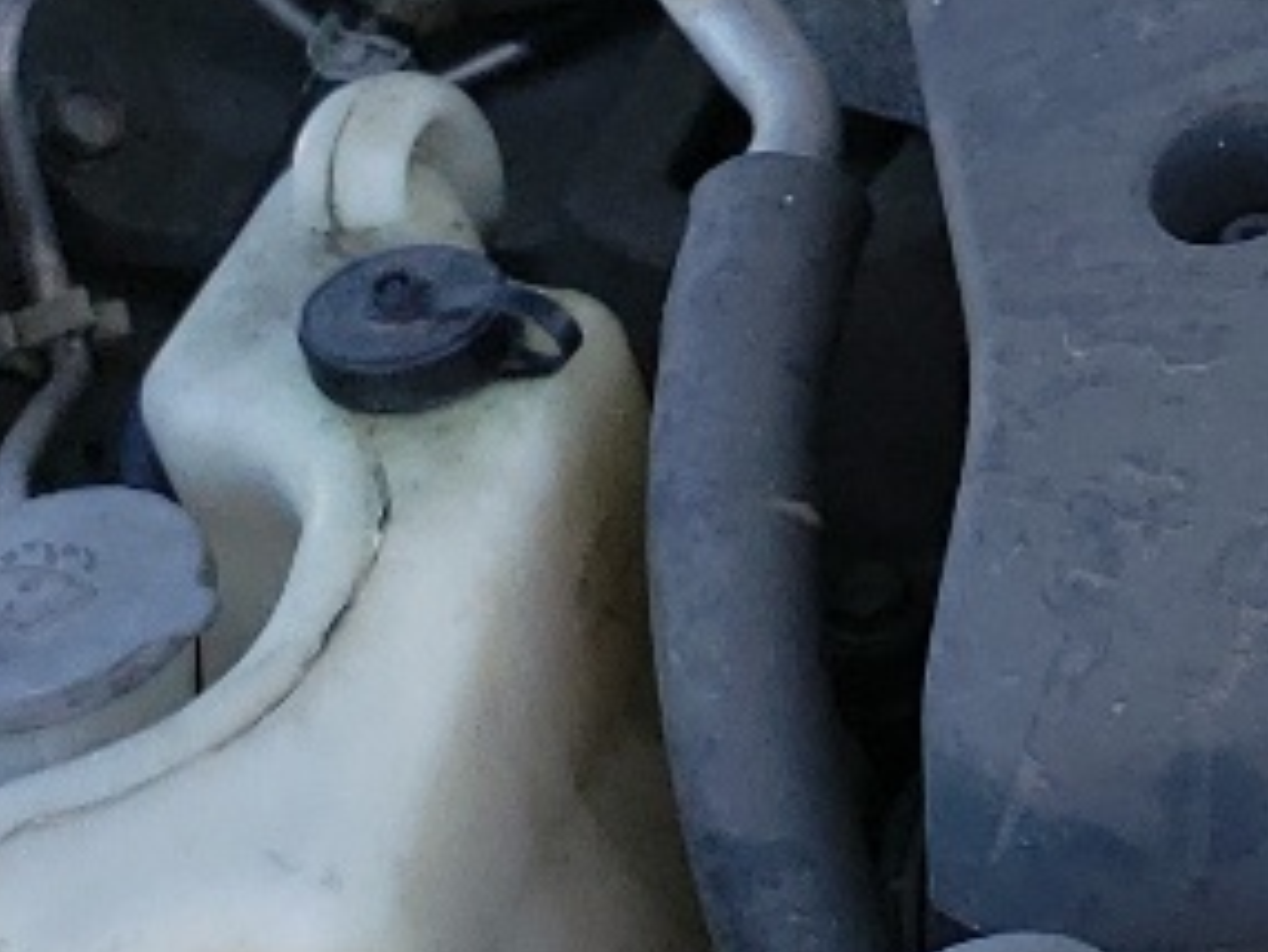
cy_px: 432
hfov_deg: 11.1
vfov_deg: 10.2
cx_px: 3128
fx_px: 5350
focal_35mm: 146
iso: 50
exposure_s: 1/667
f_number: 1.5
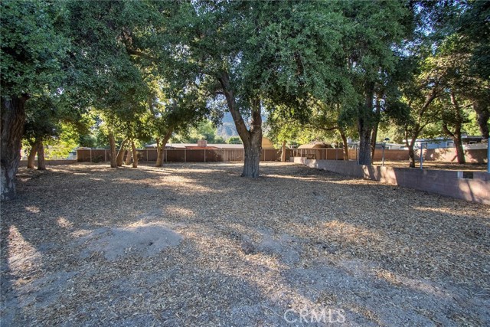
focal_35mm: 15
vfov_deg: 77.4
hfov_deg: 100.4
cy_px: 164
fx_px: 204
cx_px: 245
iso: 800
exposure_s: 1/800
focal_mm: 10
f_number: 5.6
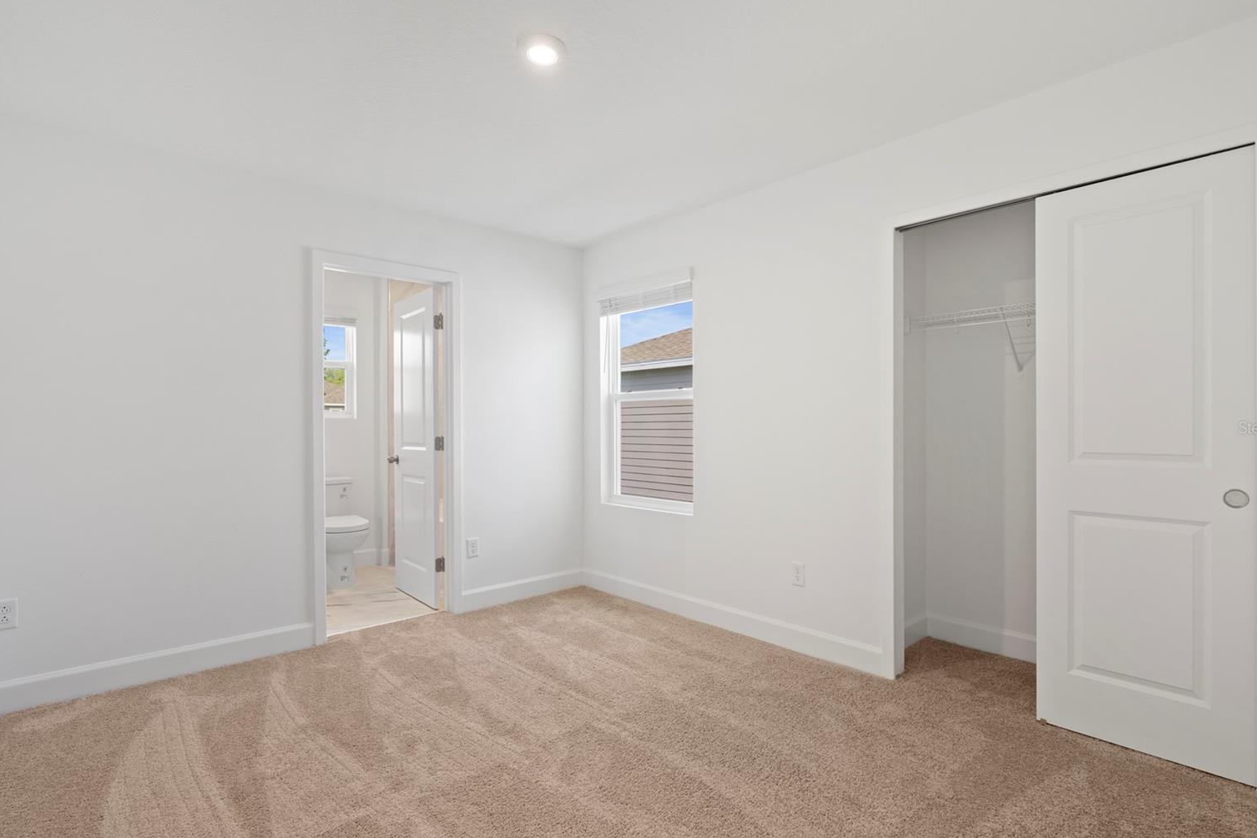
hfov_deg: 93.3
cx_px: 645
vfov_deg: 70.4
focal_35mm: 17
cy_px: 427
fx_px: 594
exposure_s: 1/1.25
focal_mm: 16
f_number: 9
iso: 100
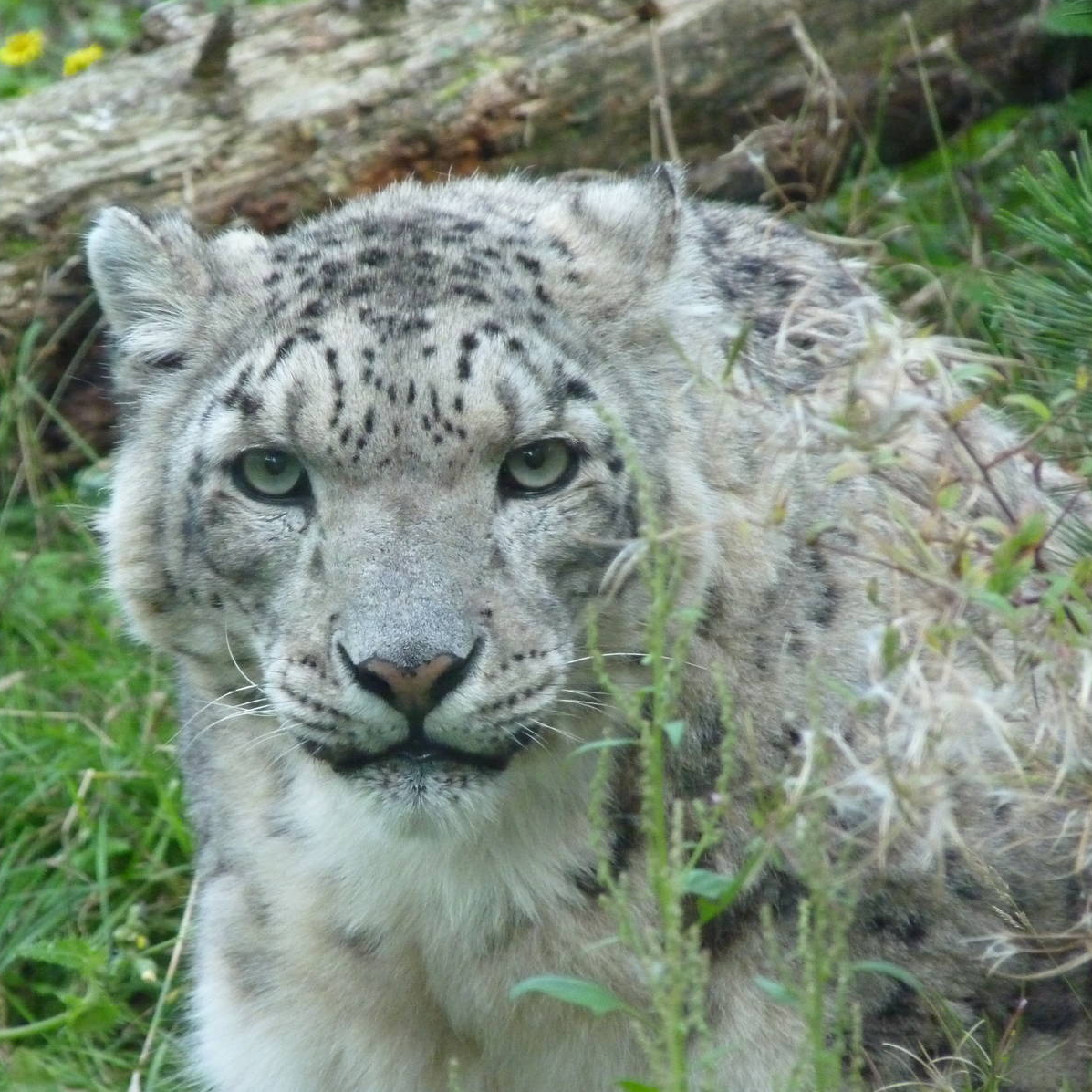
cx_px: 397
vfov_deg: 3.1
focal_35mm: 574
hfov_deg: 3.1
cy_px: 546
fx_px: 20486
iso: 800
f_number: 4.4
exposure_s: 1/160
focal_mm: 86.4
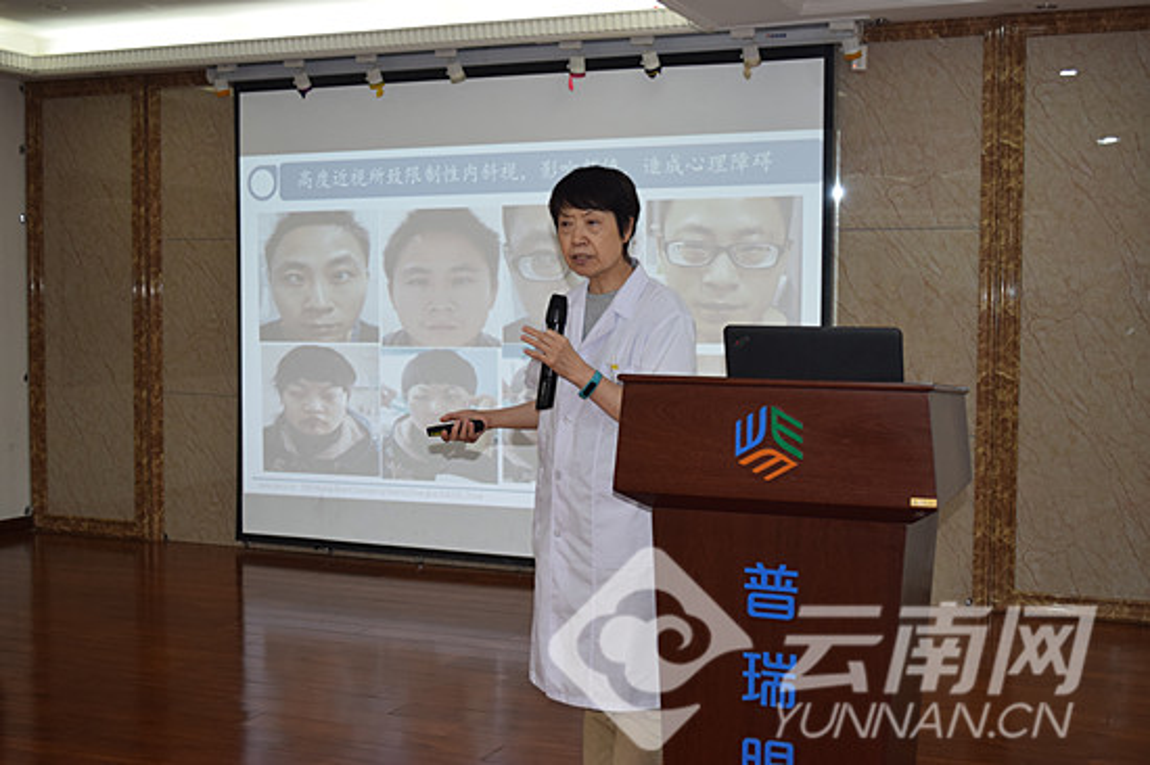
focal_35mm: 48
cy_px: 382
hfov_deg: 41.1
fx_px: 1532
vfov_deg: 28.0
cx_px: 575
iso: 800
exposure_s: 1/100
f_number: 5
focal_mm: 32
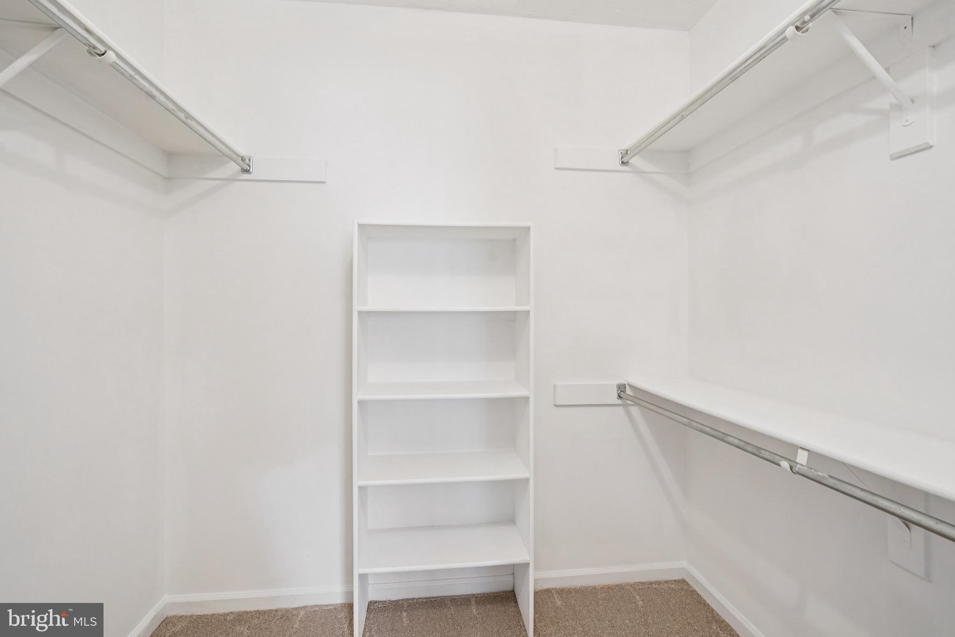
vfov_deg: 73.7
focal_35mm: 16
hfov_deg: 96.7
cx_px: 478
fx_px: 424
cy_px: 318
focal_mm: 16
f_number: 8
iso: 200
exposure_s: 1/4
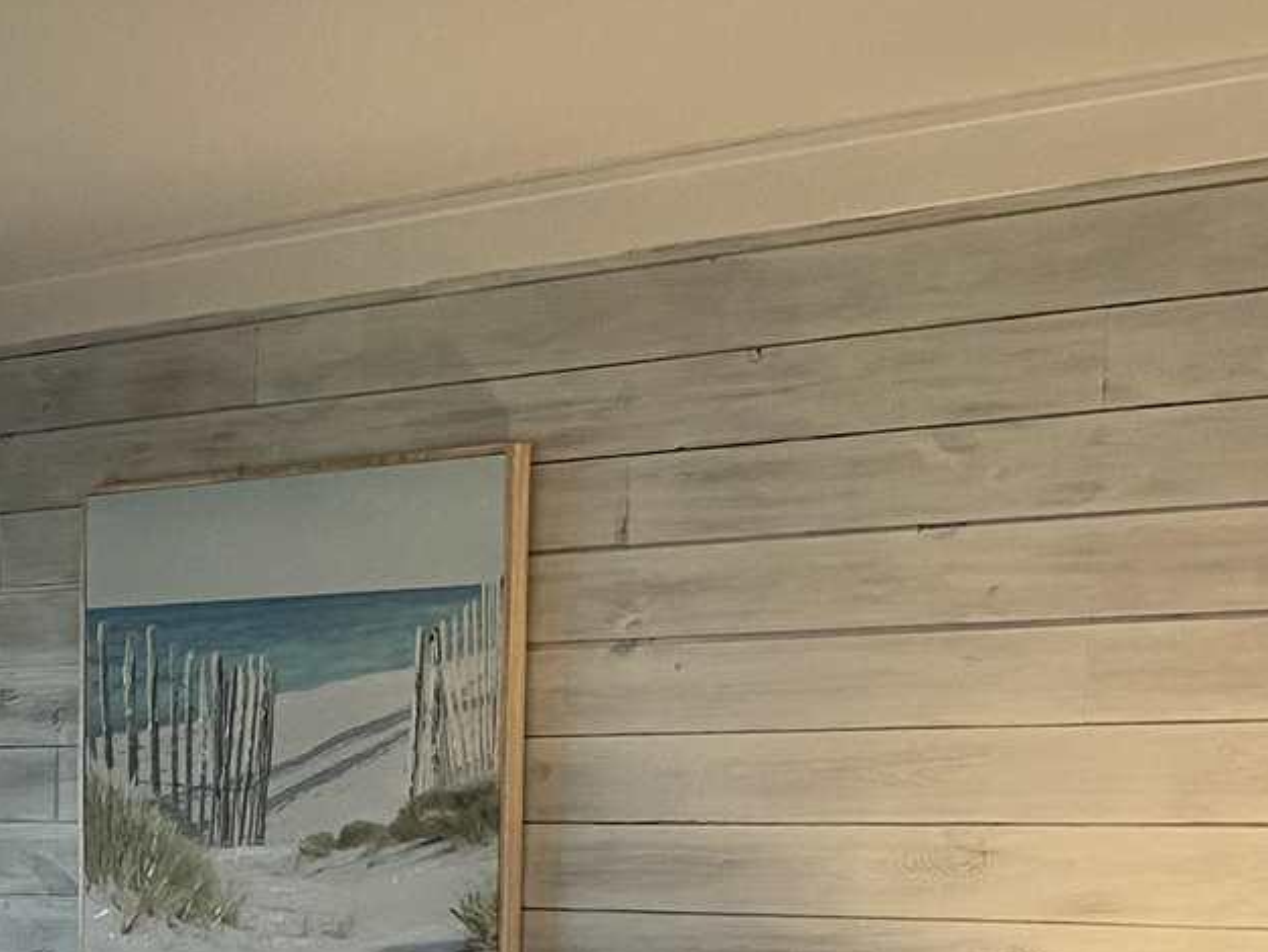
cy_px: 1159
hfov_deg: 21.0
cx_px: -363
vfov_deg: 16.6
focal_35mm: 85
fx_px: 3115
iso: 100
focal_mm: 4.25
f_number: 1.8
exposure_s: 1/60
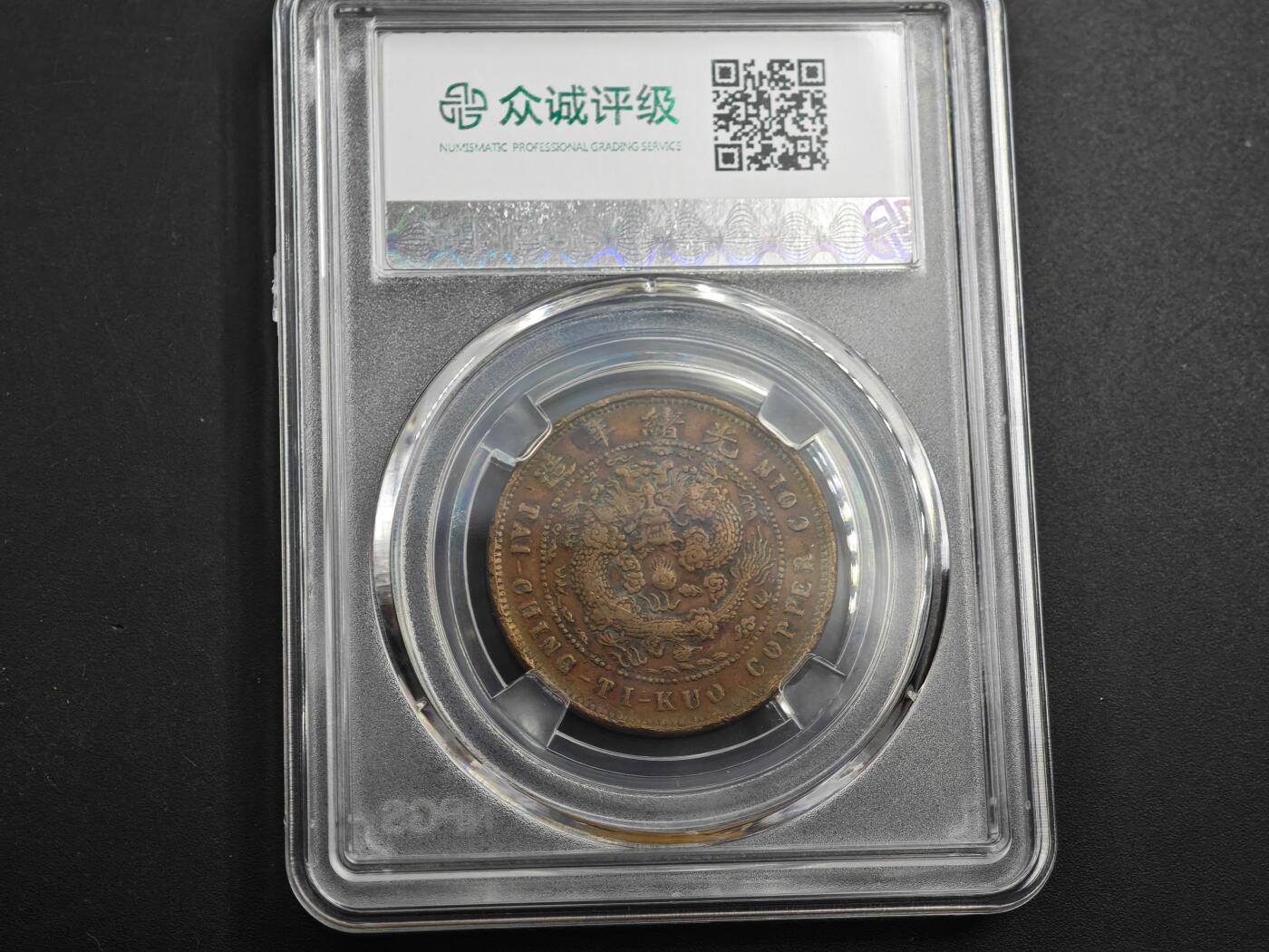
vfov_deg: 17.0
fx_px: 3189
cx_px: 634
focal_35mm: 87
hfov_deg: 22.5
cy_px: 476
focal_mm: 12.28
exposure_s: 1/350
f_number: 1.8
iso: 250
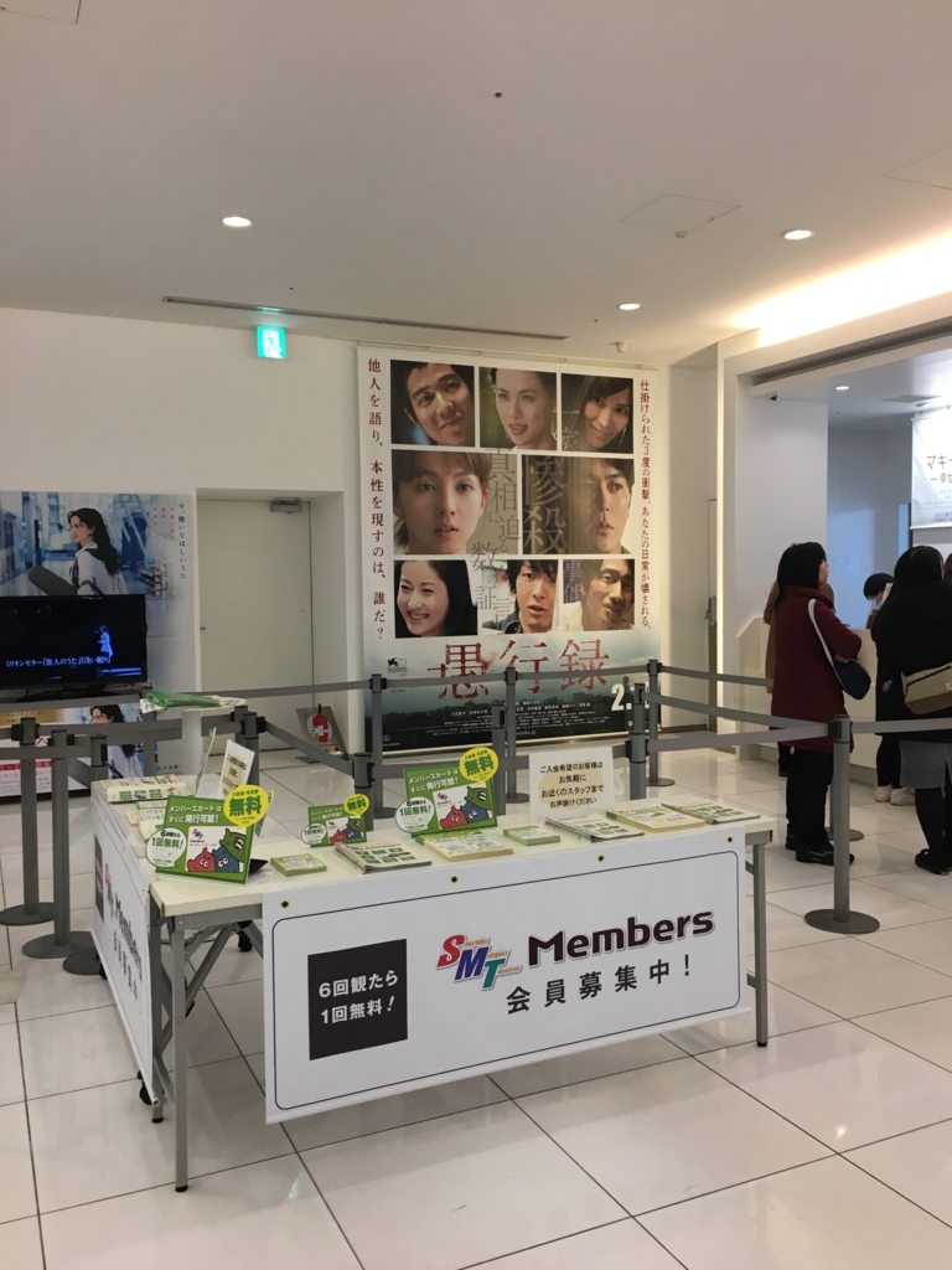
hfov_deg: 48.2
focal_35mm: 29
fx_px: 1063
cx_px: 476
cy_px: 635
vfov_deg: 61.7
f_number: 2.2
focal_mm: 4.15
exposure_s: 1/30
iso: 64
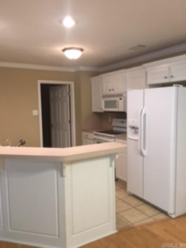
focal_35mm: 29
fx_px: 208
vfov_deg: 61.7
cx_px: 93
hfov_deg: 48.2
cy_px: 124
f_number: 2.2
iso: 64
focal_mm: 4.15
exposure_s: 1/15
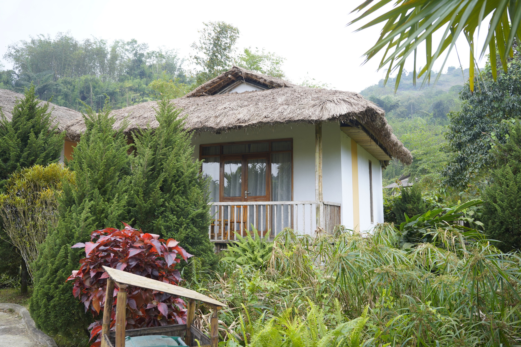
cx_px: 260
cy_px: 174
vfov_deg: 40.3
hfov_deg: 57.7
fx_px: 473
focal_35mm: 33
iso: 160
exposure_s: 1/250
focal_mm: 32.7
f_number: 4
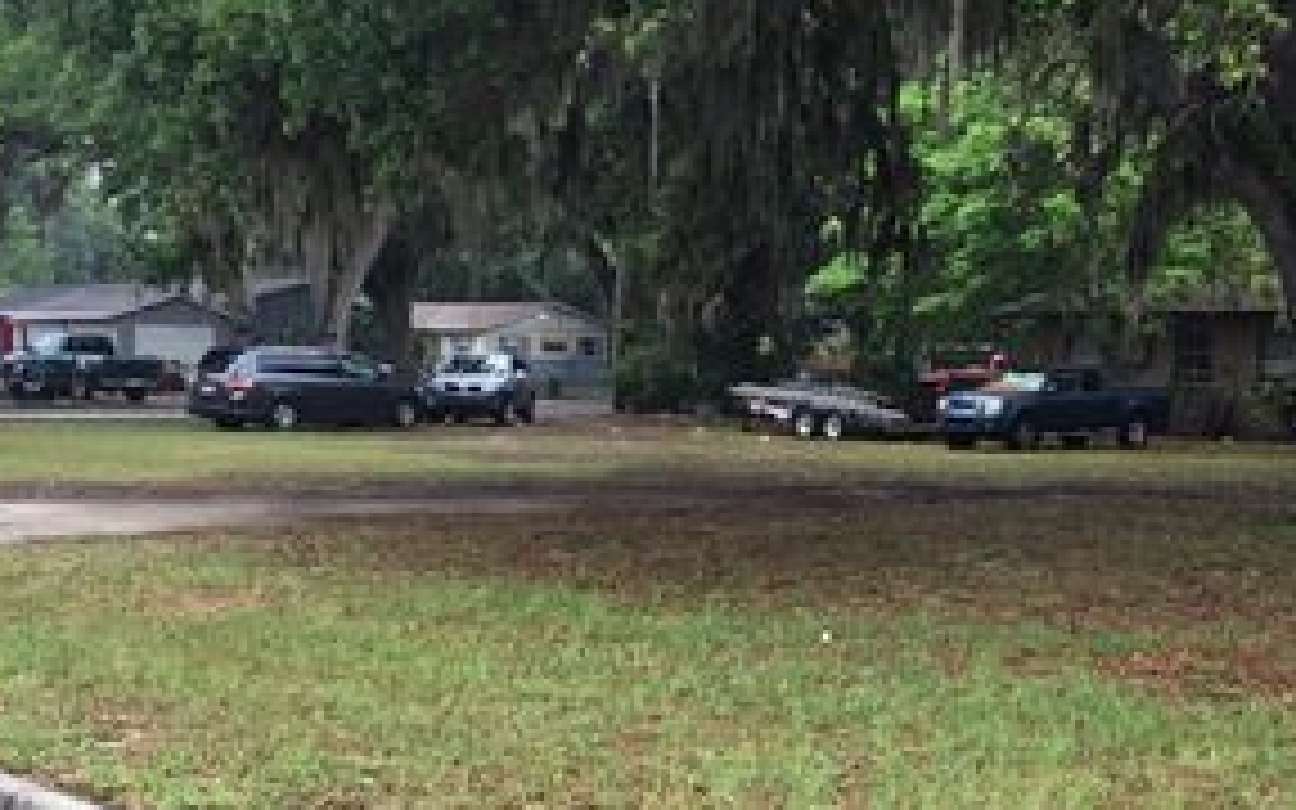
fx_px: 2013
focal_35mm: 57
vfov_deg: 22.7
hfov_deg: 35.6
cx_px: 778
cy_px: 515
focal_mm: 3.3
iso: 25
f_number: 2.4
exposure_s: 1/162
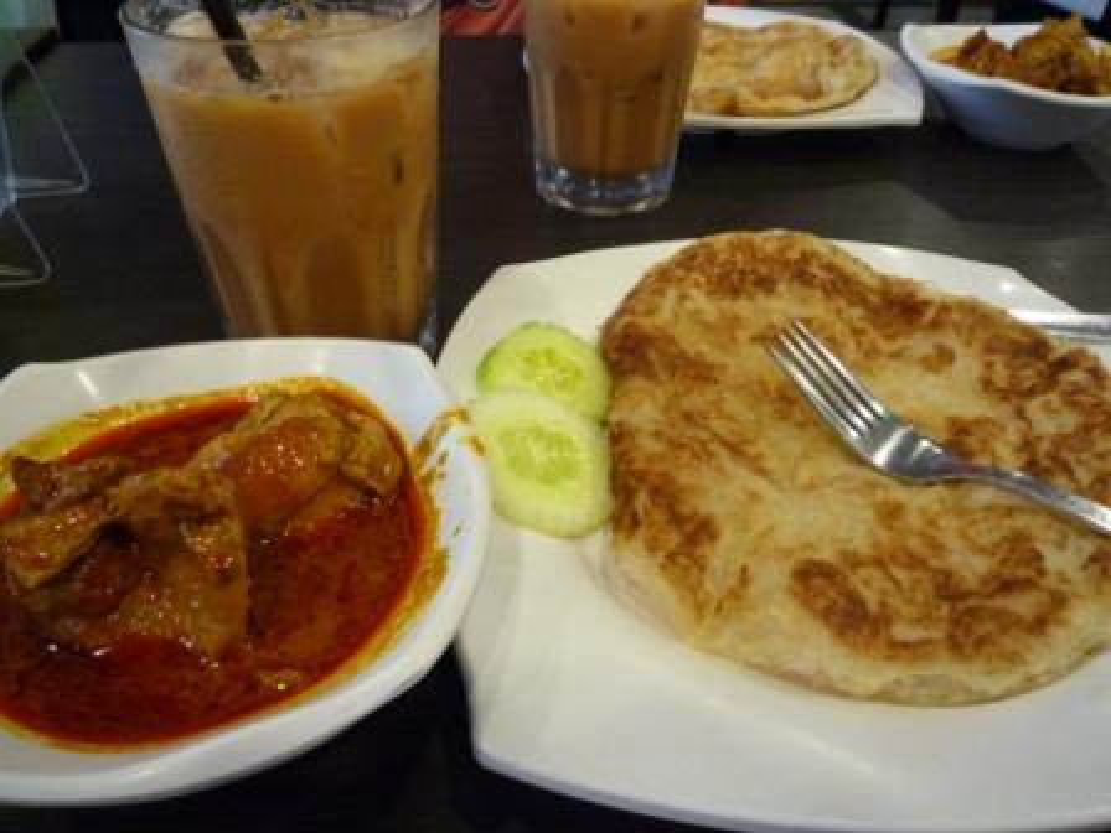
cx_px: 556
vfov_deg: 51.4
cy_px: 416
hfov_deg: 65.3
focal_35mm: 27
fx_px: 867
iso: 320
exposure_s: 1/30
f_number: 2.9
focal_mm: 4.7
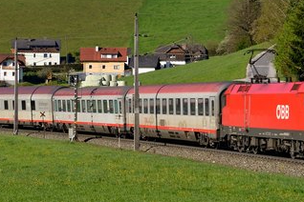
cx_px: -76
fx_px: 1528
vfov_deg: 7.6
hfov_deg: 11.1
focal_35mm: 181
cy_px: 32
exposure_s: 1/1600
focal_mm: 48
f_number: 5.6
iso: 250
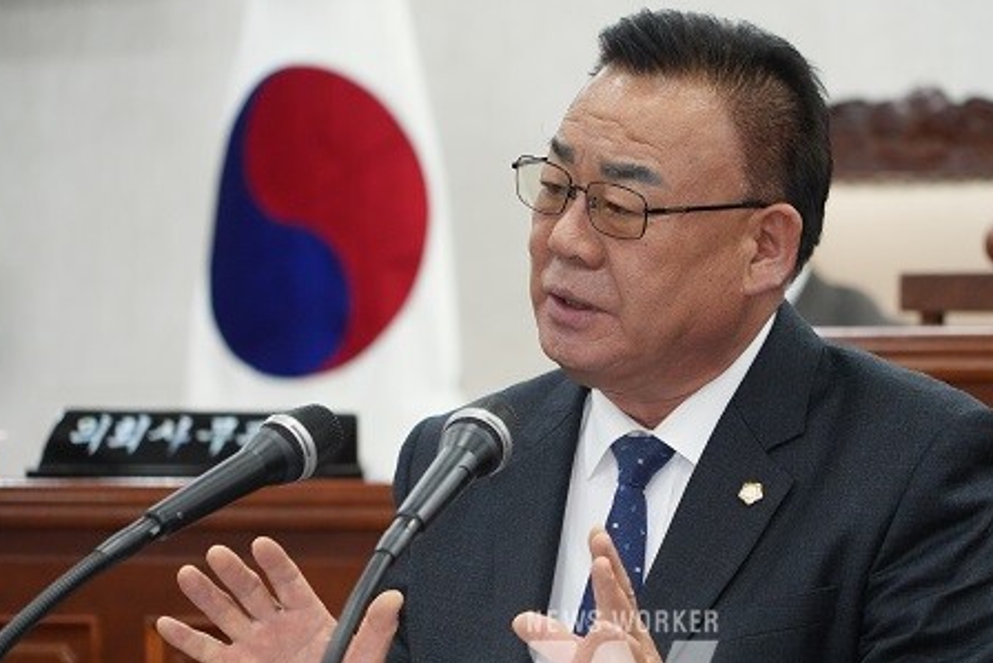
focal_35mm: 310
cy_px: 370
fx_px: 8553
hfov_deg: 6.6
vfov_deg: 4.4
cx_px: 593
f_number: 6.3
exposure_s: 1/250
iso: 6400
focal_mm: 240
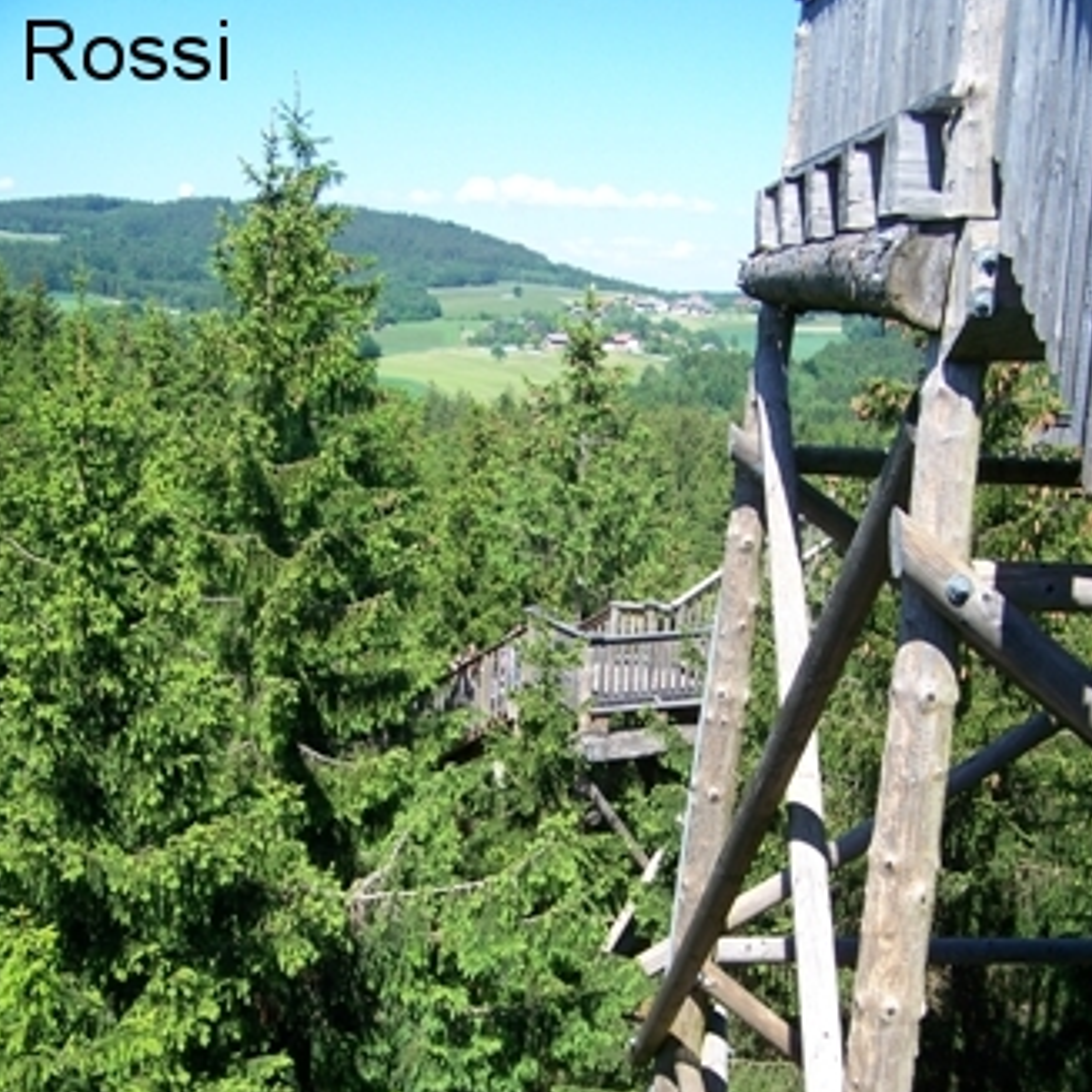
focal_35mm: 46
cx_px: 548
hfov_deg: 36.8
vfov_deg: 36.5
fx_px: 1642
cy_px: 718
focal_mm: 6.3
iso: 80
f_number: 2.8
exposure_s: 1/500
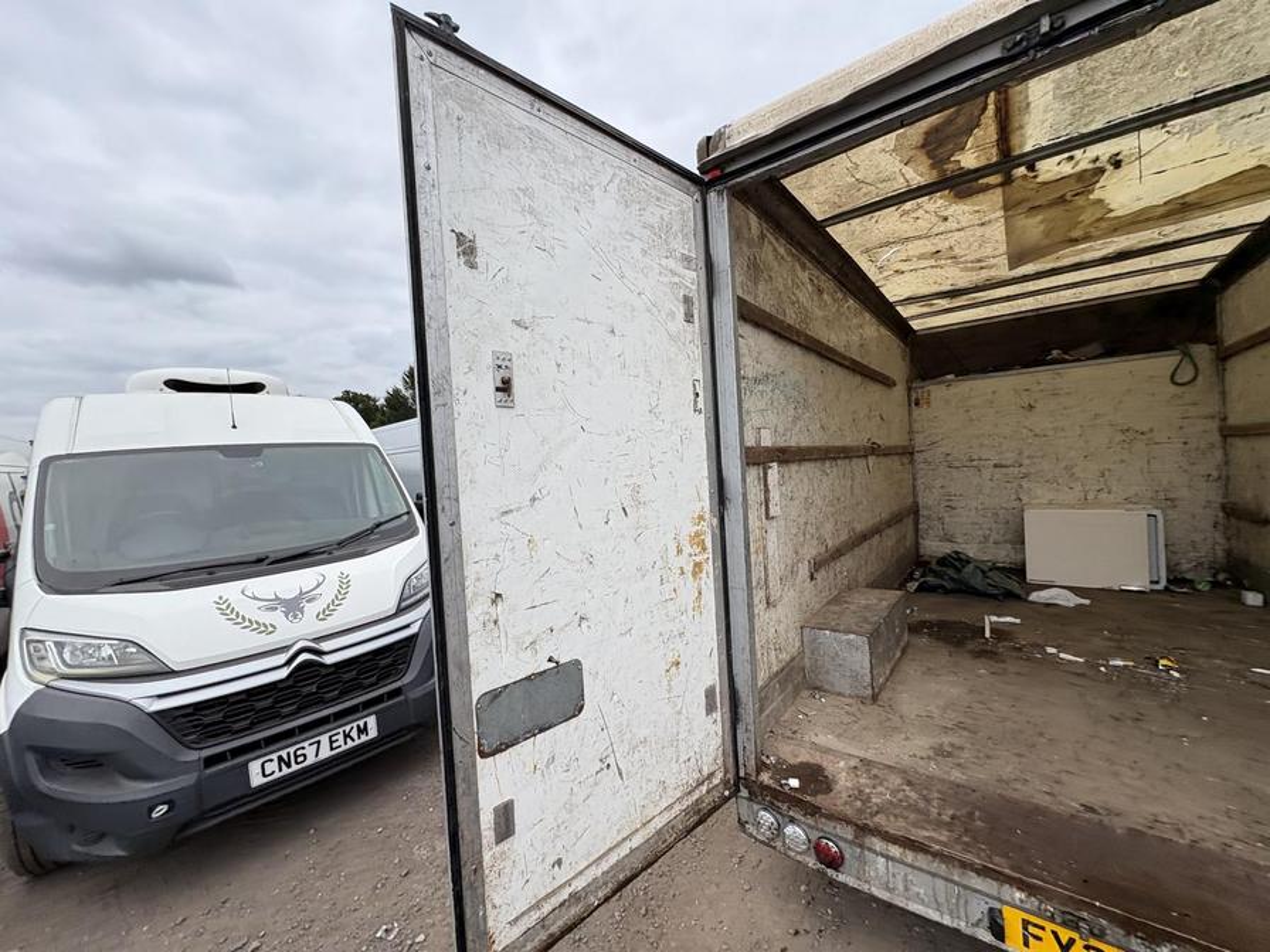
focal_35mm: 14
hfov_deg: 102.1
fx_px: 514
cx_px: 635
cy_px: 476
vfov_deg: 85.7
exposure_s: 1/195
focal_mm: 2.22
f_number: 2.2
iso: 40
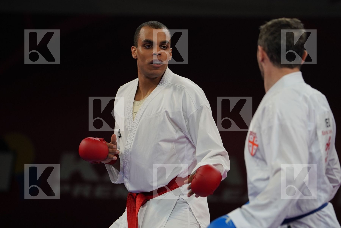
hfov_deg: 6.9
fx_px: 2841
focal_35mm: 300
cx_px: 170
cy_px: 114
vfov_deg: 4.6
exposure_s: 1/1000
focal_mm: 200
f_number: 2.8
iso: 1000
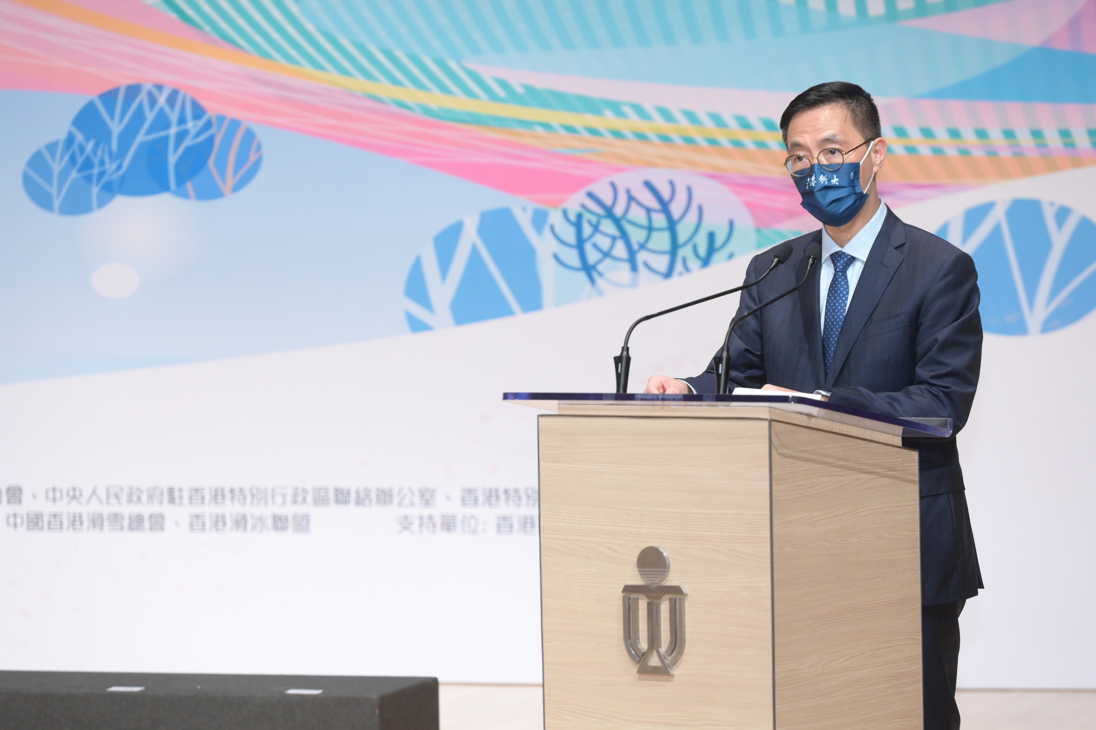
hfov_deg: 12.8
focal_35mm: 160
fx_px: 4869
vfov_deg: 8.6
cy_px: 365
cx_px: 548
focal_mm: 160
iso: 4000
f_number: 5
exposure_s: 1/200
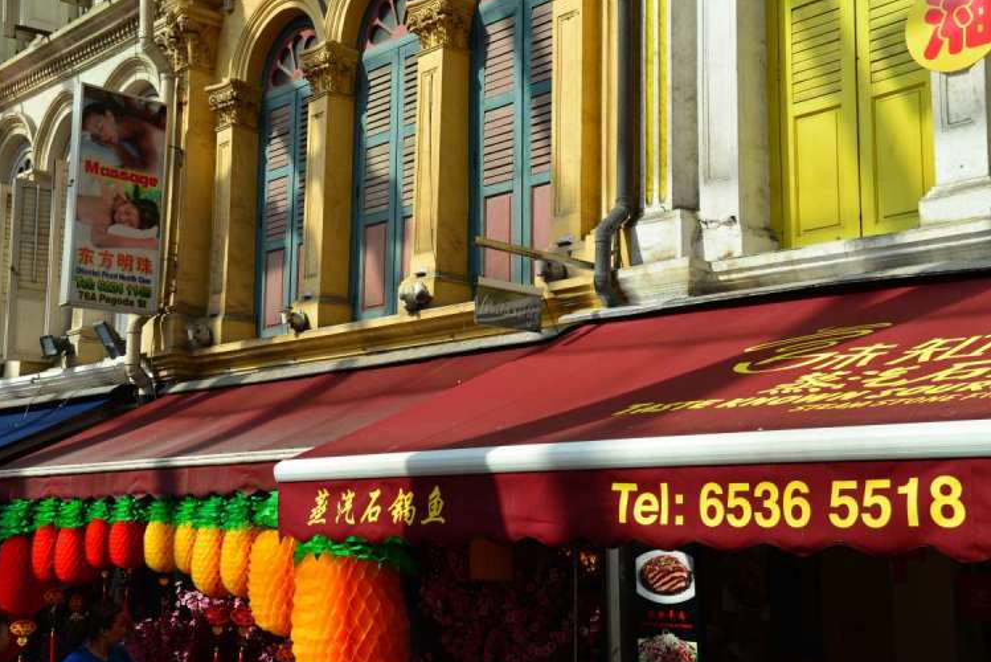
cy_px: 328
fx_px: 1294
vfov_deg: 28.7
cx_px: 484
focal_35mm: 47
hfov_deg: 41.9
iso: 100
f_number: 5
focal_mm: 44
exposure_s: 1/100
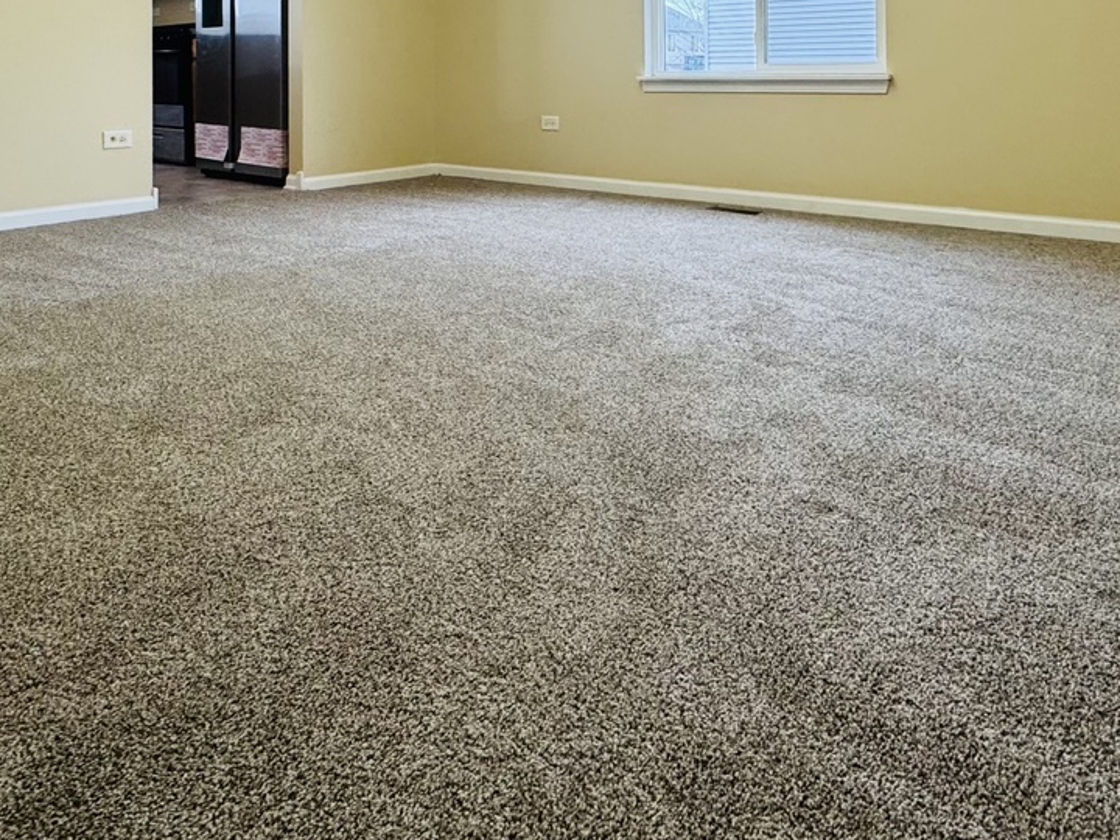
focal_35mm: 28
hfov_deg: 63.4
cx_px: 577
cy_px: 58
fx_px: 906
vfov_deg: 44.5
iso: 320
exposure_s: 1/120
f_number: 2.2
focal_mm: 2.22
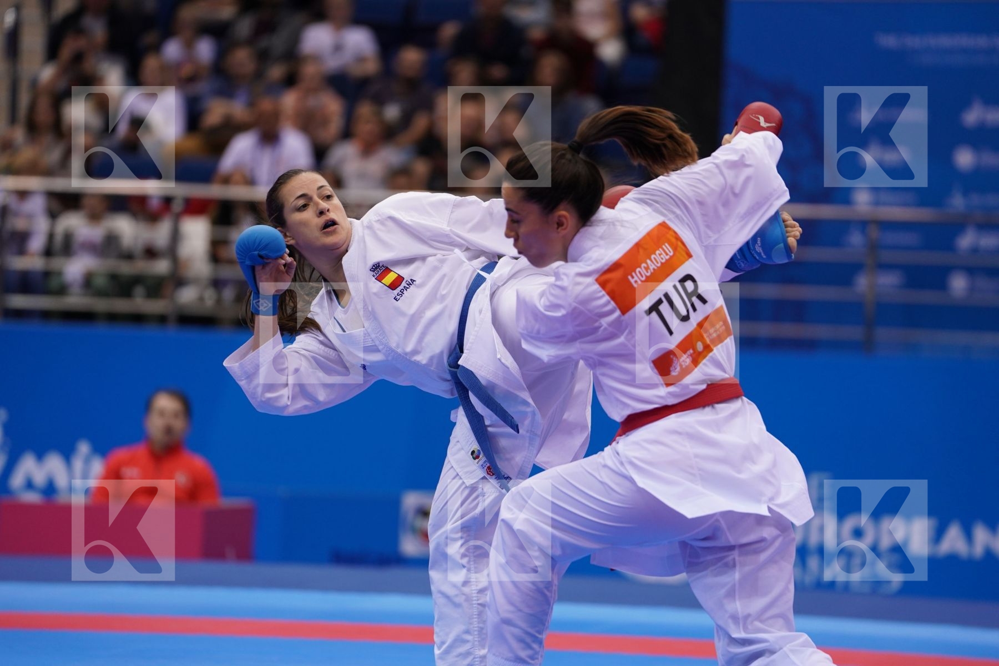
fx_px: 5494
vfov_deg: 6.9
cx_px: 500
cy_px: 333
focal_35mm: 198
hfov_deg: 10.4
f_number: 2.8
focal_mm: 198
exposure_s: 1/1000
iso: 1000
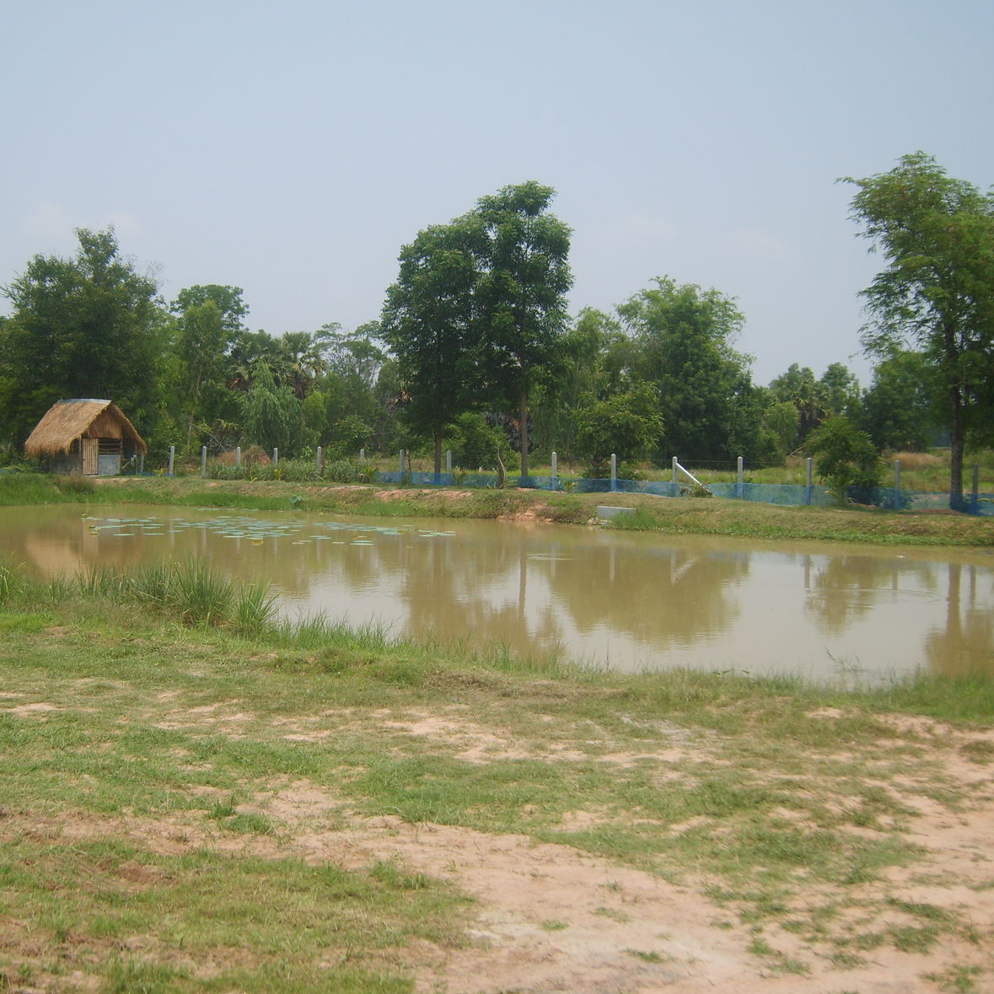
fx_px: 1364
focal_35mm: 42
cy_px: 491
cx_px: 371
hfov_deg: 39.8
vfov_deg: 40.0
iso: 50
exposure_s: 1/250
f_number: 7.1
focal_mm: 7.4
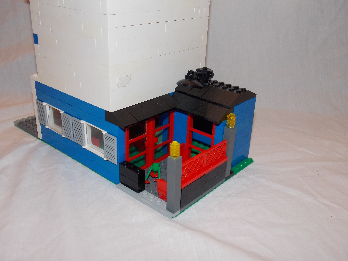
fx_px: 342
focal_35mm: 34
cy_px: 130
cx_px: 174
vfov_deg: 41.8
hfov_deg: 54.0
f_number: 3.4
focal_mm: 6.1
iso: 200
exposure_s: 1/30
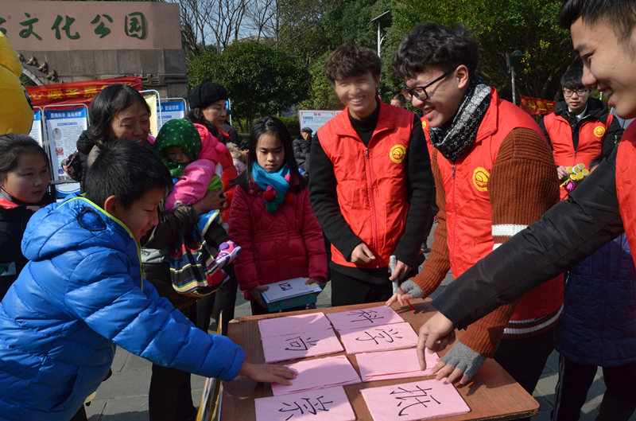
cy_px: 210
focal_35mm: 27
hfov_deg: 67.5
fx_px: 476
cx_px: 318
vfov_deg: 47.7
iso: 2000
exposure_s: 1/1000
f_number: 16
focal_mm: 18
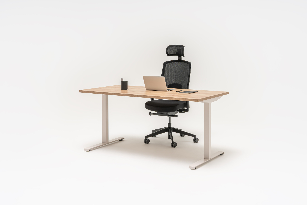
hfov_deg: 39.6
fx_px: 426
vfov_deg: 27.0
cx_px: 154
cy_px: 102
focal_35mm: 50
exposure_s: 1/125
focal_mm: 50
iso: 100
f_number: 11
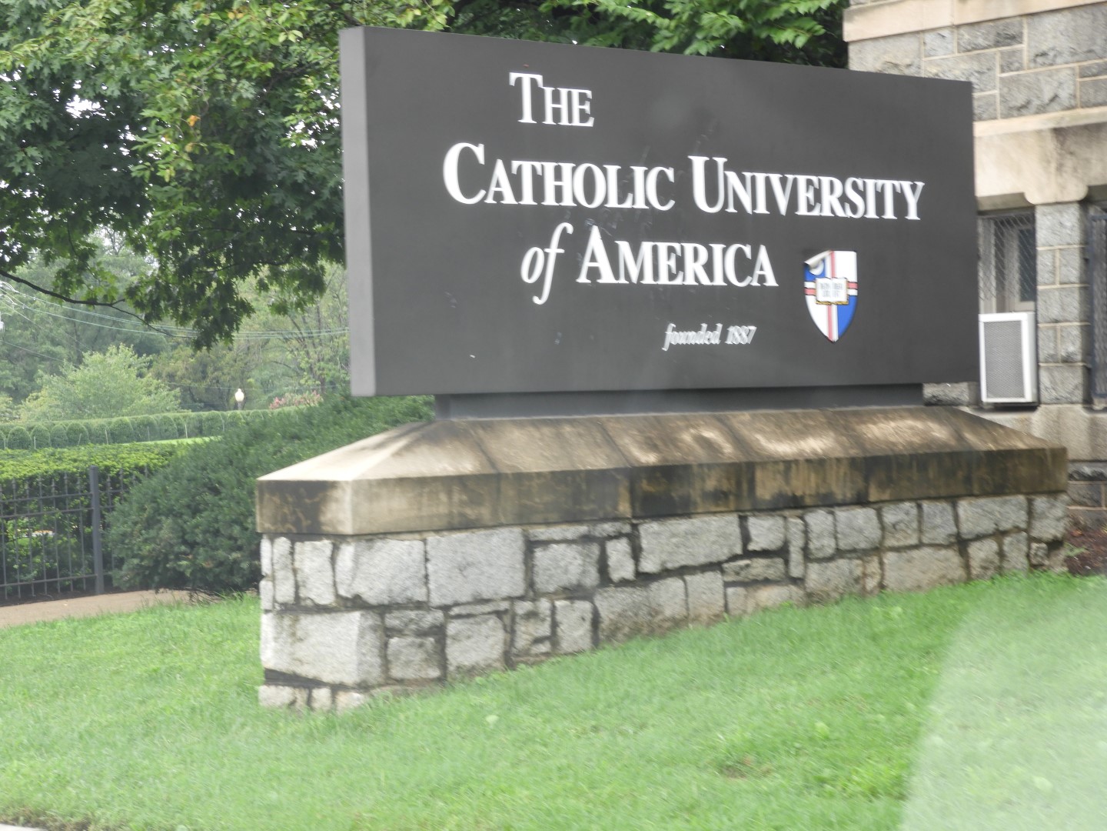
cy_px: 416
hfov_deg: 23.0
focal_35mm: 85
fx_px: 2718
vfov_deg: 17.4
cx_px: 554
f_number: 4.5
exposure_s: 1/60
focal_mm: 15.2
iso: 110
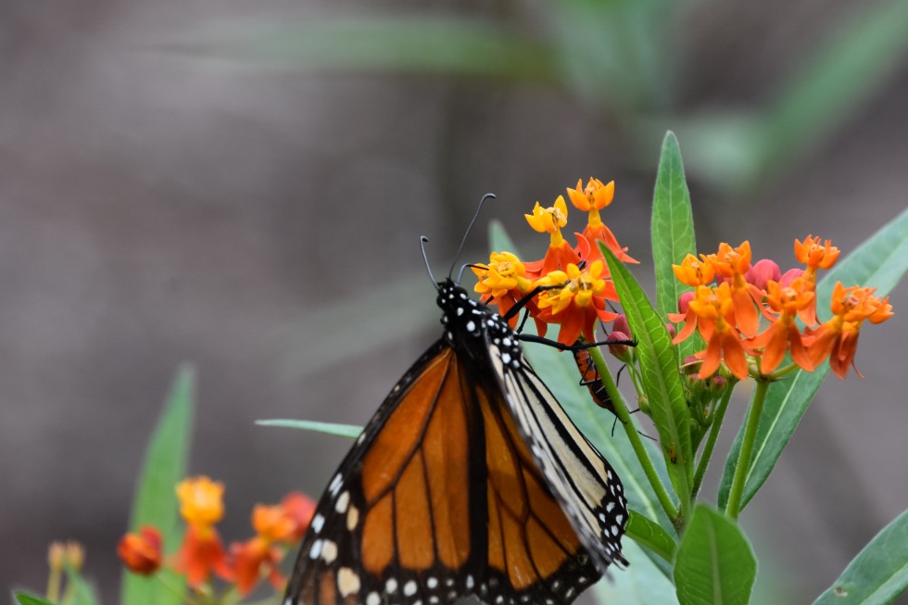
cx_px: 471
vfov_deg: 2.6
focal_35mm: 529
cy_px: 284
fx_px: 13339
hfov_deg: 3.9
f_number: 6.3
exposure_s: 1/500
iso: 800
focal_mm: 300
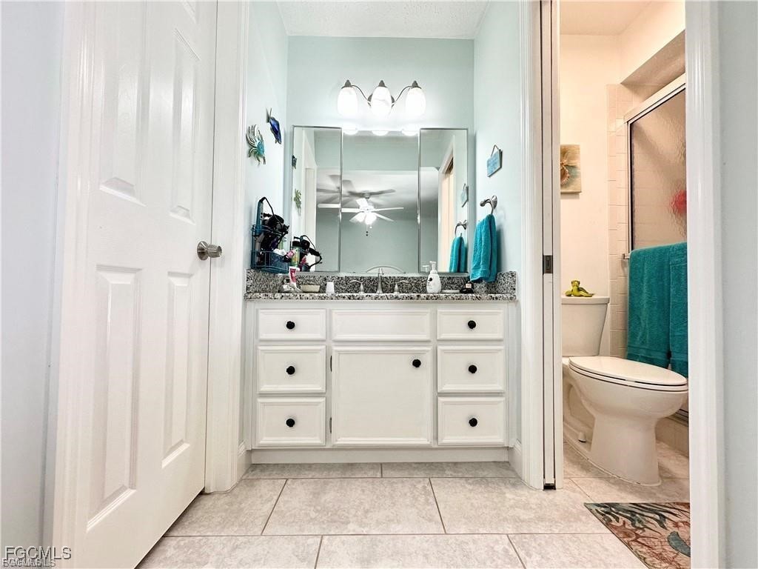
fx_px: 307
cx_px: 379
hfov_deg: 102.1
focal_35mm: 14
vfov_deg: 85.7
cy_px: 284
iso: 125
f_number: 2.2
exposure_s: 1/120
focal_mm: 2.22
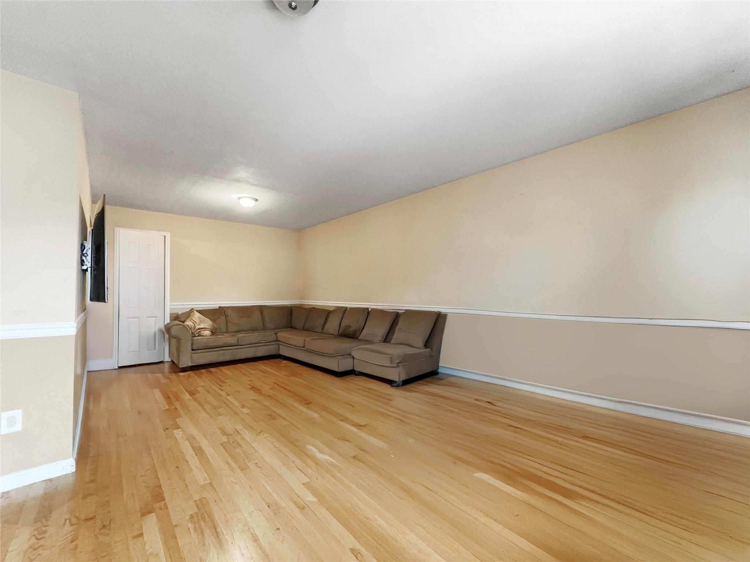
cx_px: 375
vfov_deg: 85.7
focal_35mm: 14
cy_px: 281
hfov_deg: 102.1
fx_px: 303
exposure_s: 1/60
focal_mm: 2.22
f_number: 2.2
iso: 800
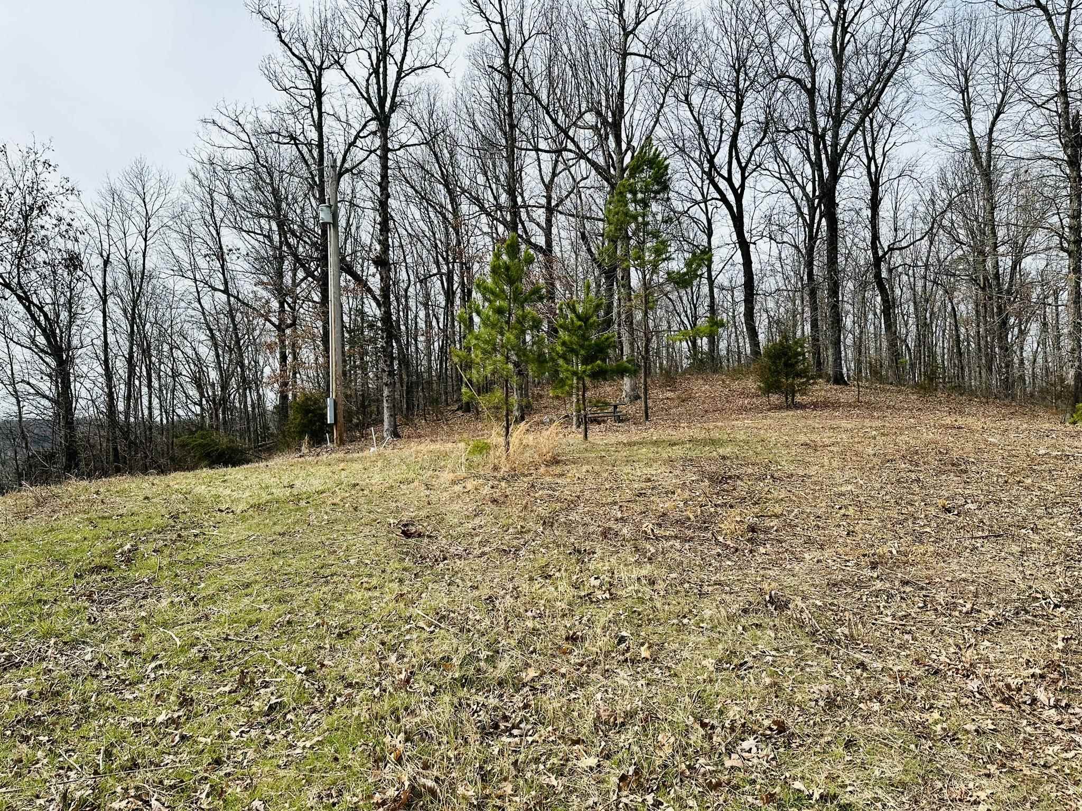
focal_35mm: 24
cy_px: 406
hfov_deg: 71.6
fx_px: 750
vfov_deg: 56.8
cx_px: 541
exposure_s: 1/3155
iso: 80
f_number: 1.78
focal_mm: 6.86
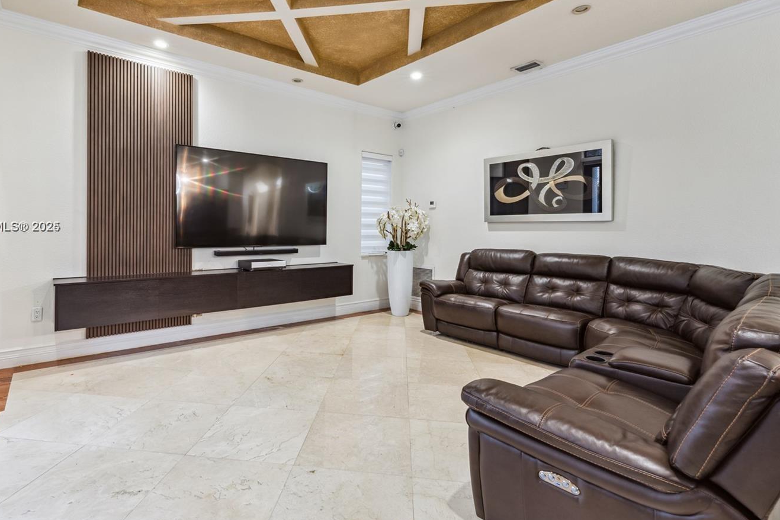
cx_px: 344
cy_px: 227
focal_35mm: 17
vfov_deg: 70.2
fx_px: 368
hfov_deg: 92.9
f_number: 8
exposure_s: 1/4
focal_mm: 14
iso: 100
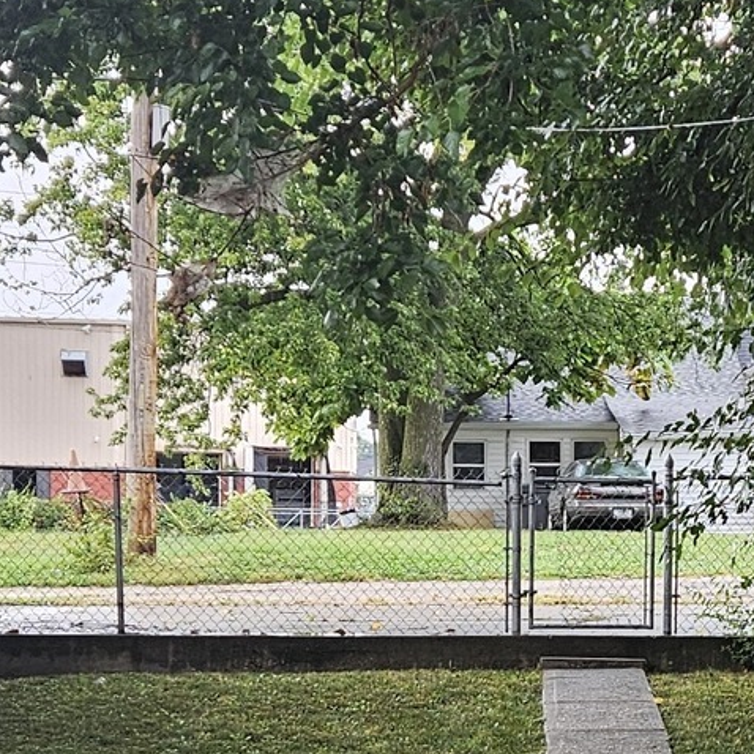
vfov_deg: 17.6
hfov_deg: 17.2
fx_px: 2415
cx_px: 801
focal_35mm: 98
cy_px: 609
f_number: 1.8
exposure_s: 1/180
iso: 80
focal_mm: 5.4
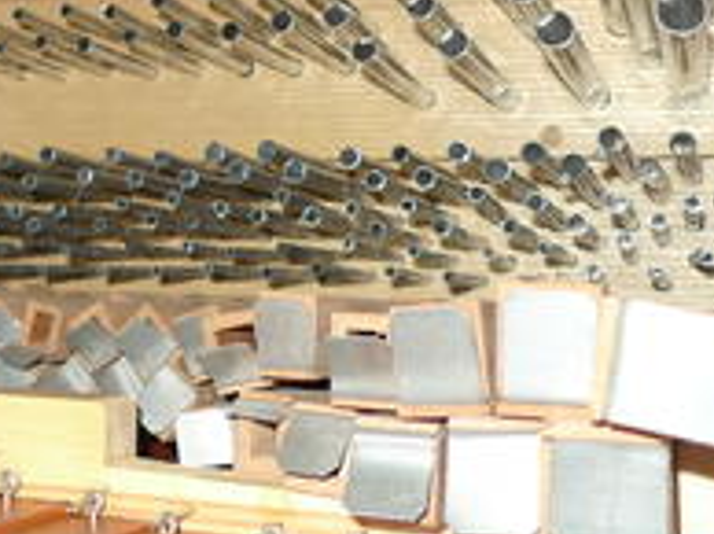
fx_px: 1277
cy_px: 44
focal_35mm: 62
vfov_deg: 22.9
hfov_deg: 30.6
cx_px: 155
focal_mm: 5.1
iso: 100
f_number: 2
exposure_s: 1/125
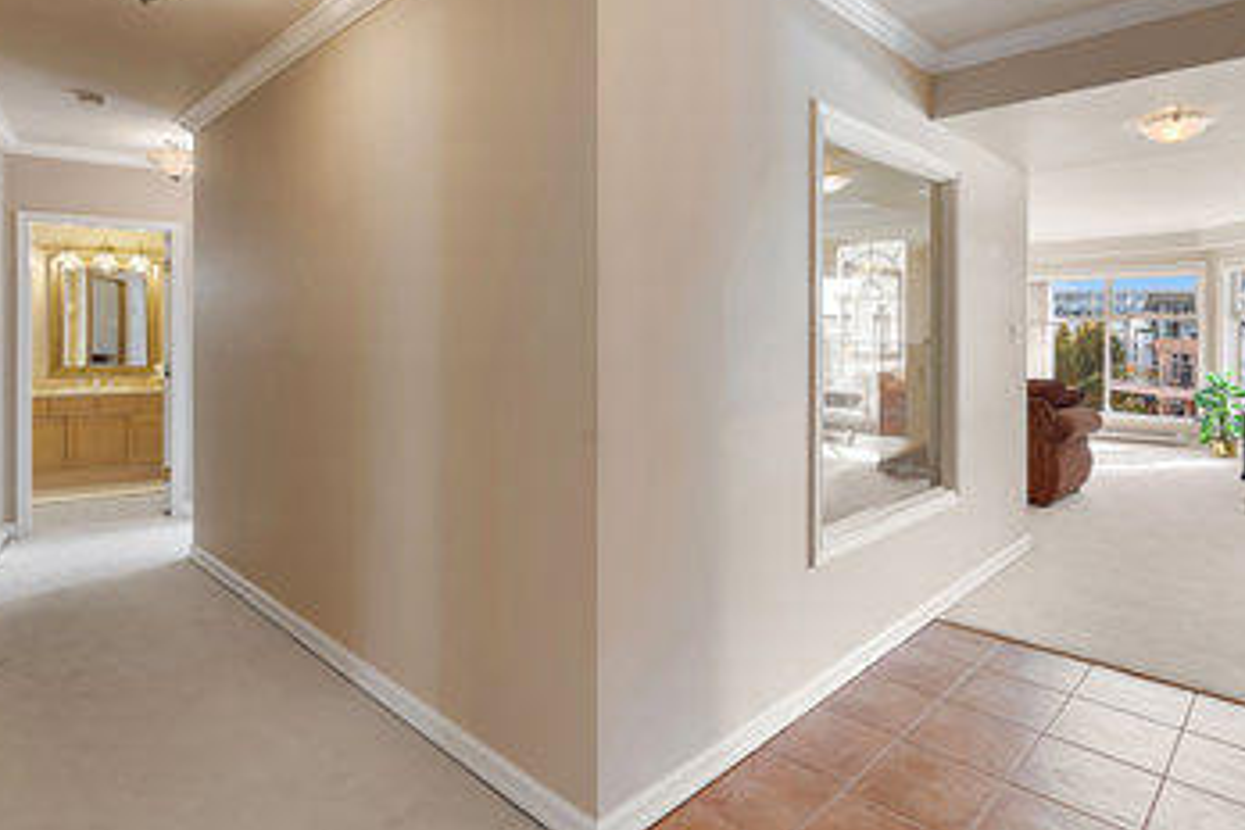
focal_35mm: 20
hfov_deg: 83.6
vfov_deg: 61.2
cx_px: 696
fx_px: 692
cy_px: 318
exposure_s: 1/8
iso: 400
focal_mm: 16
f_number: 7.1
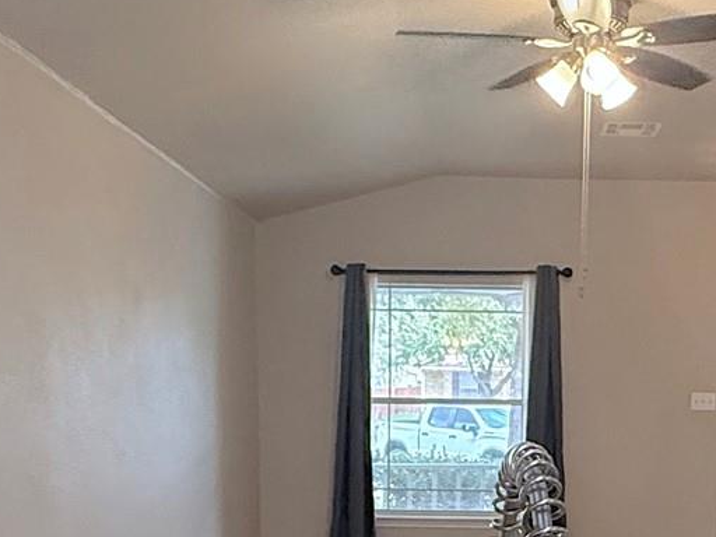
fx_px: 1158
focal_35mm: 56
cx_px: 516
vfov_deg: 24.8
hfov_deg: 33.8
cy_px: 540
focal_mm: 2.22
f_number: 2.2
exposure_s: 1/120
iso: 500
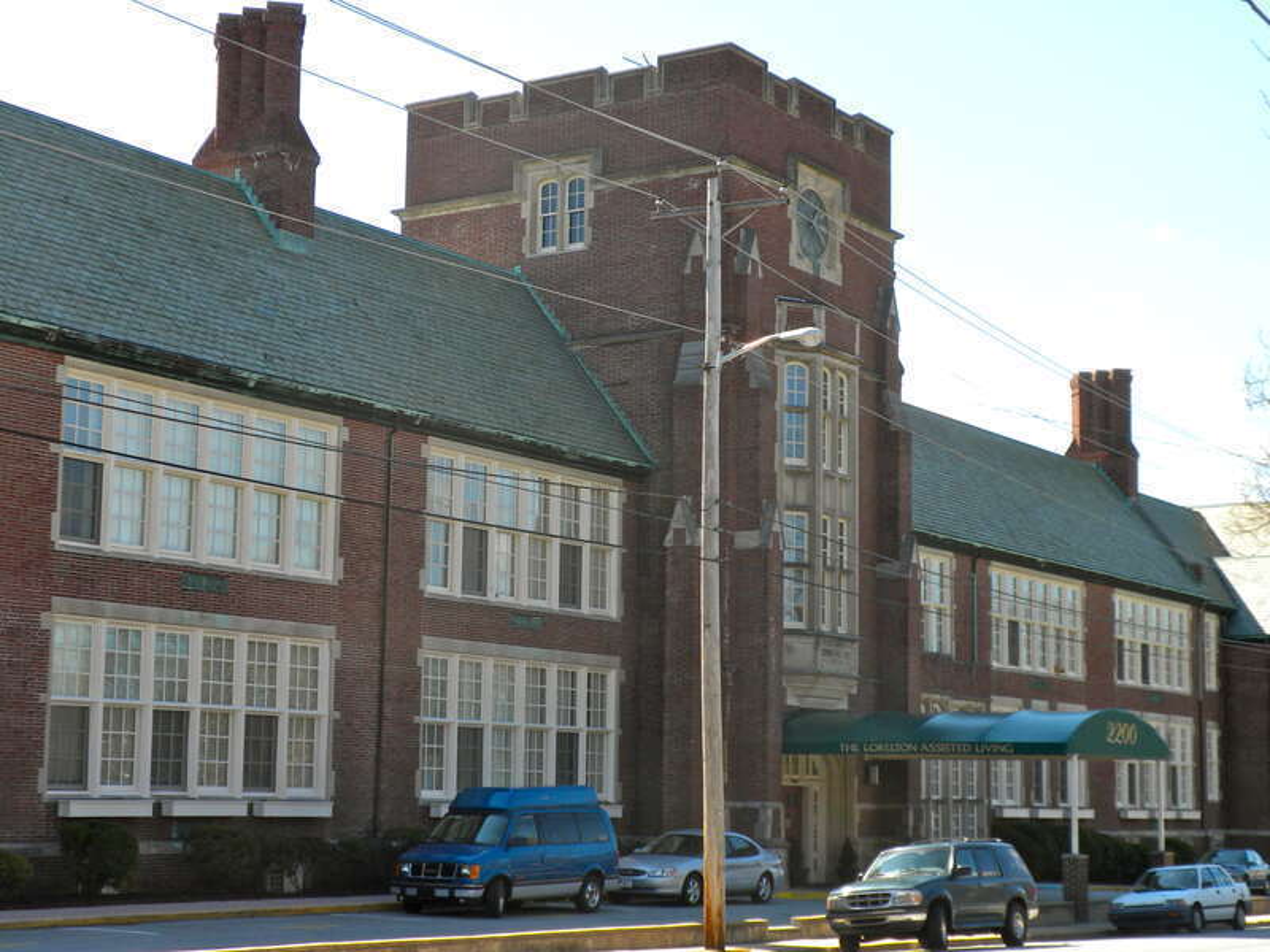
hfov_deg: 32.2
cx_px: 635
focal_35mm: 60
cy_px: 476
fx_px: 2201
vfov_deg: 24.4
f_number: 4.7
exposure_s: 1/229
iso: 64
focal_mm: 10.7
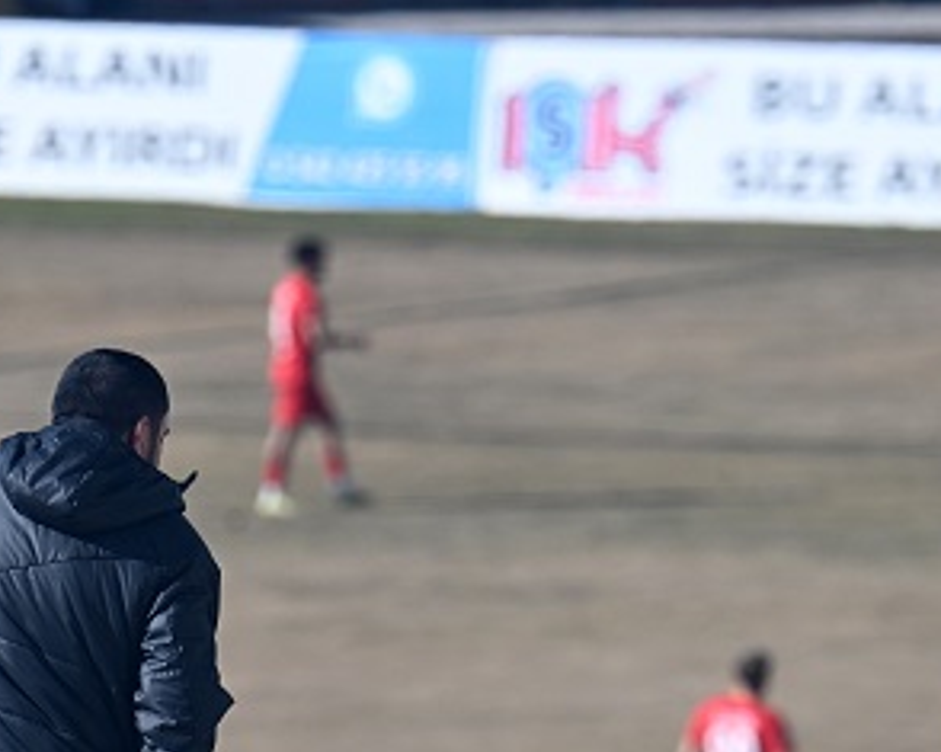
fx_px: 21354
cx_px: 400
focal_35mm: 767
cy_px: 586
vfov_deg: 2.0
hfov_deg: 2.5
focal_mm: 400
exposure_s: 1/100
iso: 200
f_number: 7.1
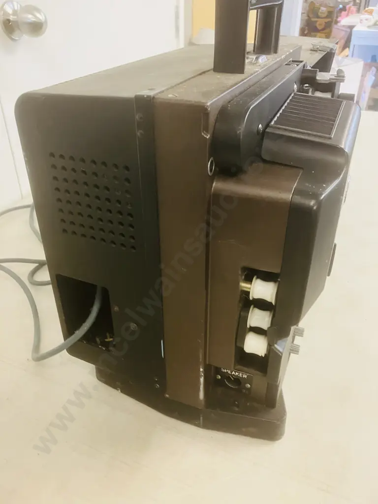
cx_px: 189
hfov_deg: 49.7
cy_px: 252
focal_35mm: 28
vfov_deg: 63.4
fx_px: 408
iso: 250
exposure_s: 1/33
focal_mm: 3.99
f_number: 1.8
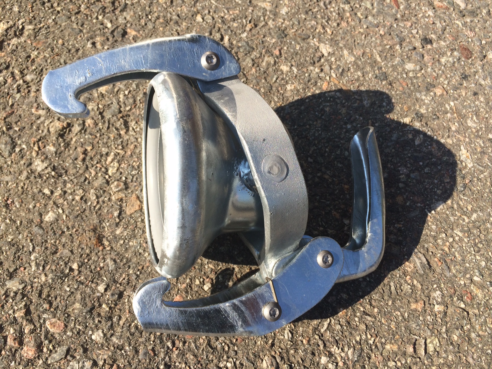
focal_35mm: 30
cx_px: 246
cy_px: 184
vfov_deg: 46.8
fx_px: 426
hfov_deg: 60.0
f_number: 2.2
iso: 32
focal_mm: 4.12
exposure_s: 1/1786
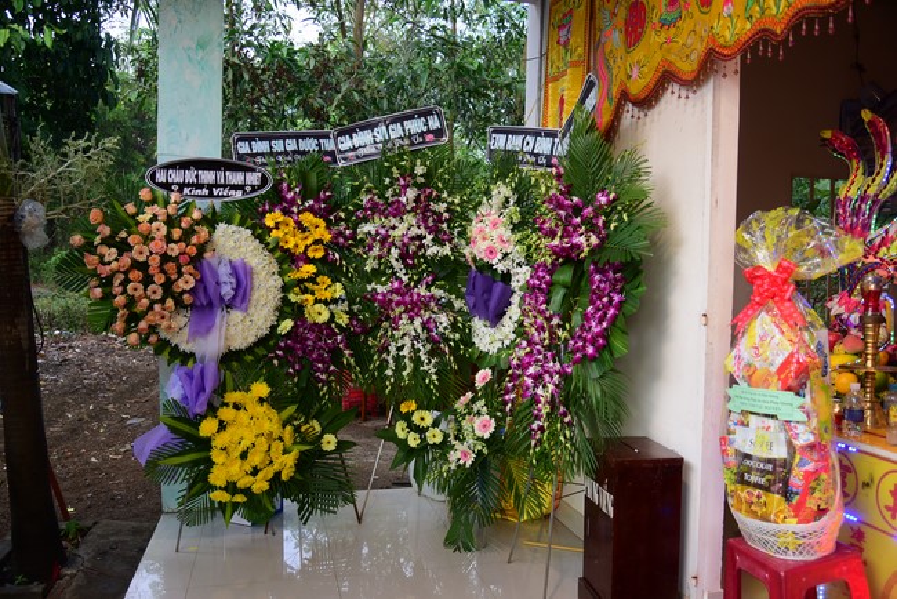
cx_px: 448
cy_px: 300
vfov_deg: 43.6
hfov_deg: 61.9
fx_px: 748
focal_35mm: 30
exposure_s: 1/200
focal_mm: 30
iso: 500
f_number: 4
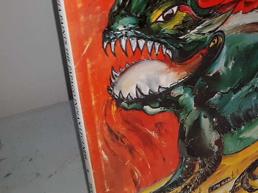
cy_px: 48
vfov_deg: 19.0
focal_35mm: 77
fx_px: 574
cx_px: 354
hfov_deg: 22.2
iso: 40
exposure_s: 1/40
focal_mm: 3.7
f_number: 1.7
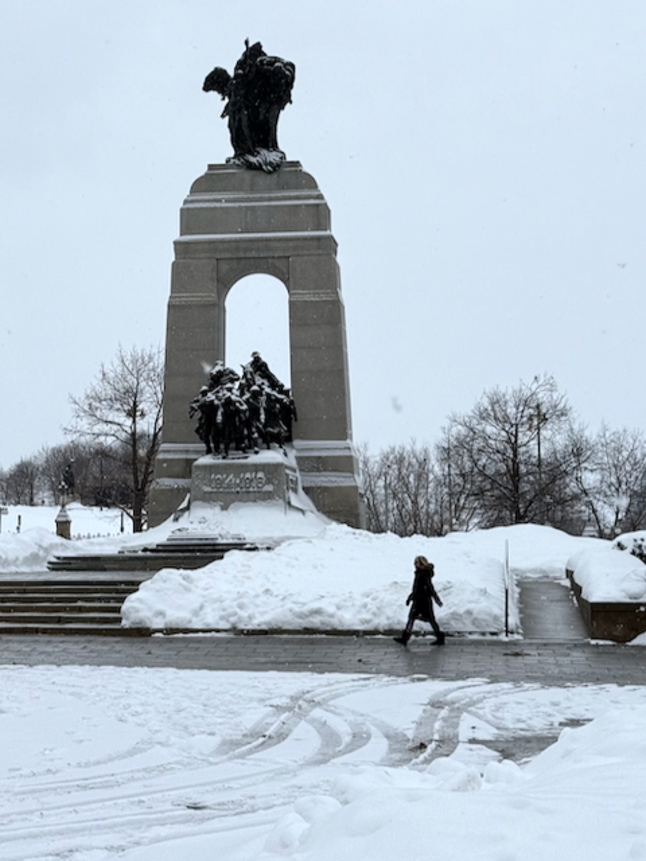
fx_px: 1194
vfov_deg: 39.7
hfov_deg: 30.3
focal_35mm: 48
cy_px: 430
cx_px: 323
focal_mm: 6.76
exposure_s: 1/3096
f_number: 1.78
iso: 64
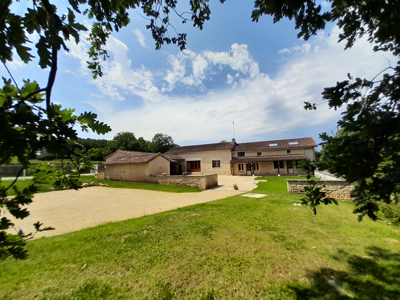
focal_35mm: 13
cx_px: 200
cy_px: 150
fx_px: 150
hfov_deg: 106.2
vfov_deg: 89.9
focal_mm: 1.13
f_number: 2.2
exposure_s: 1/1684
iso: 40
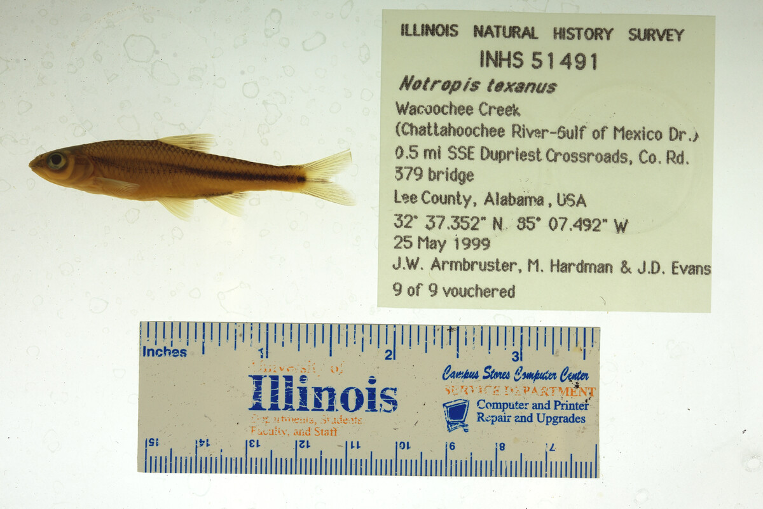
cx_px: 382
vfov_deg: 22.6
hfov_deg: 33.4
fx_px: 1272
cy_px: 254
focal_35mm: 60
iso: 100
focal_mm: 60
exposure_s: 1/200
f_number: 10
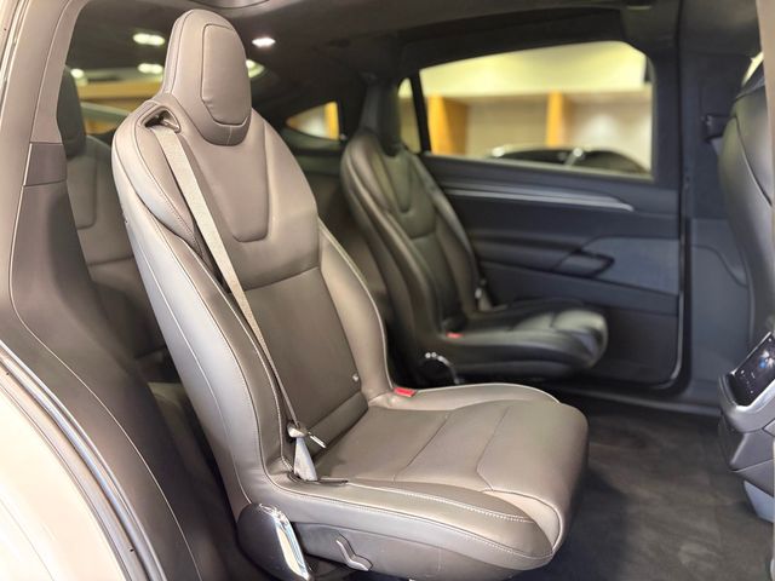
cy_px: 290
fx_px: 582
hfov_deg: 67.3
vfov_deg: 53.1
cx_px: 388
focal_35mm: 26
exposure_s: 1/30
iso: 500
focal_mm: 5.96
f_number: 1.6
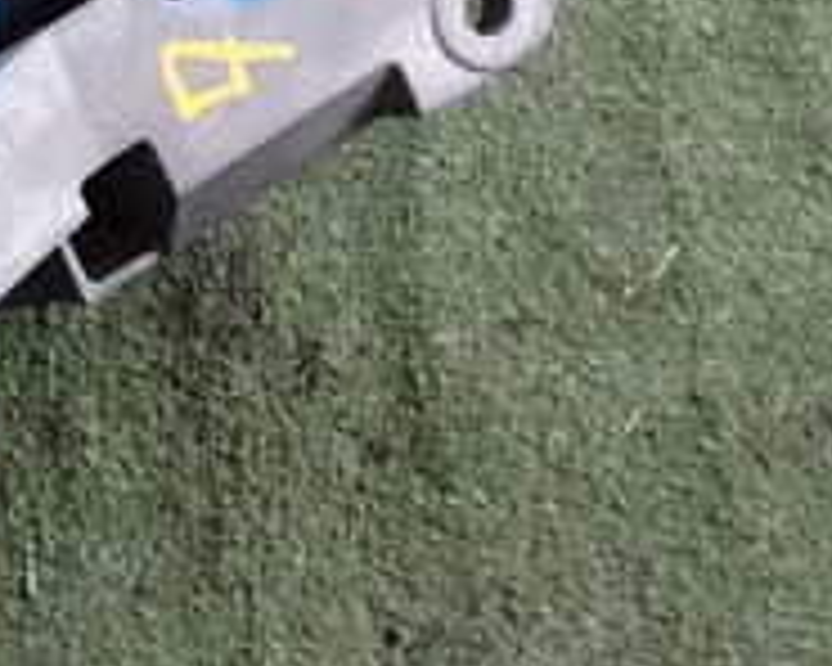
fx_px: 2339
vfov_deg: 15.8
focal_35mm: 95
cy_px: -32
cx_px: -76
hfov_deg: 19.4
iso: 200
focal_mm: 5.4
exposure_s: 1/125
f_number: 2.3
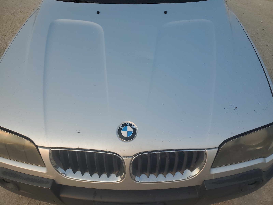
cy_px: 102
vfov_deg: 53.1
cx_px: 136
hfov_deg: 67.3
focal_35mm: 26
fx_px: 205
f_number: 1.5
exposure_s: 1/1429
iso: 50
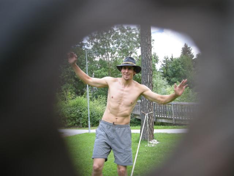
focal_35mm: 37
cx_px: 117
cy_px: 88
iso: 64
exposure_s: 1/130
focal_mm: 7.9
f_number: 2.8
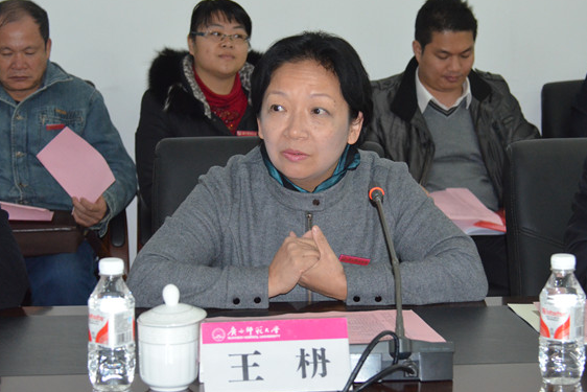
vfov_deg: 14.3
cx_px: 306
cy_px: 193
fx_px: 1566
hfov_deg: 21.2
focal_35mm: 96
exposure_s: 1/60
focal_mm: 60
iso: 3200
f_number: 5.3
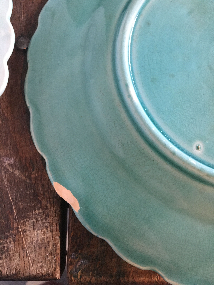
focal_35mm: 29
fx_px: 239
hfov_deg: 48.2
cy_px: 142
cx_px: 107
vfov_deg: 61.7
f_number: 2.2
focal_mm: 4.15
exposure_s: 1/17
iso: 200
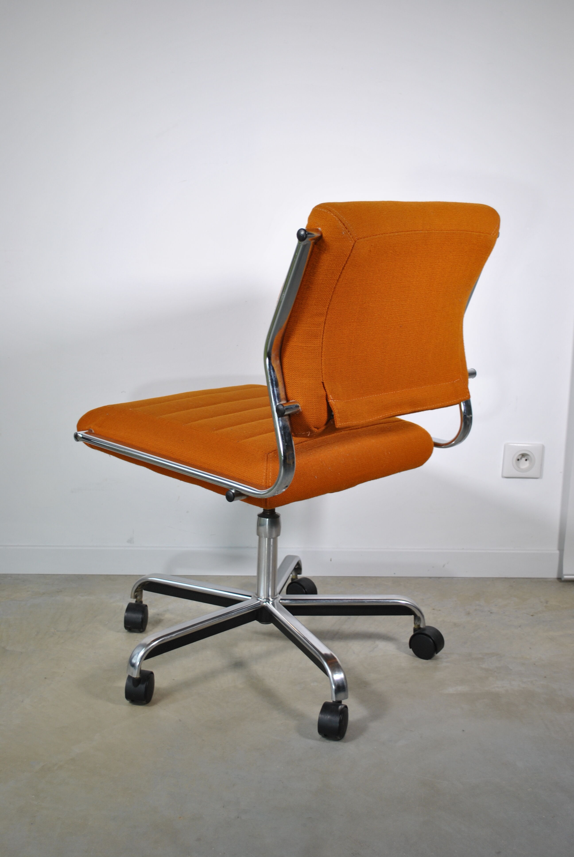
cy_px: 428
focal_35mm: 44
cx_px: 287
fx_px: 1037
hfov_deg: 30.9
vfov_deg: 44.9
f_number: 4.5
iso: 200
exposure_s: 1/50
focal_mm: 29
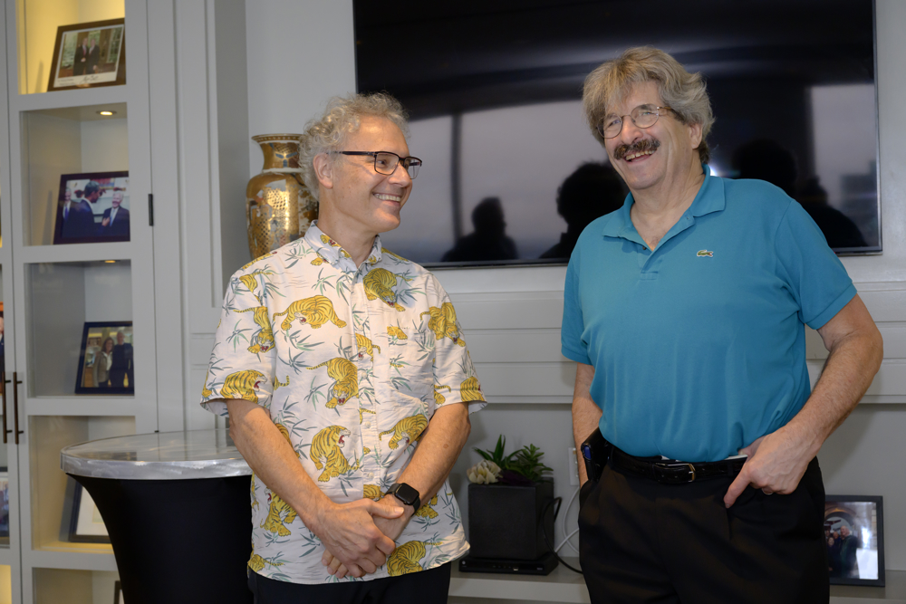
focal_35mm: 51
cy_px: 302
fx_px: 1284
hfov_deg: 38.9
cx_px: 453
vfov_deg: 26.5
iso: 2000
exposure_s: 1/200
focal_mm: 51
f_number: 5
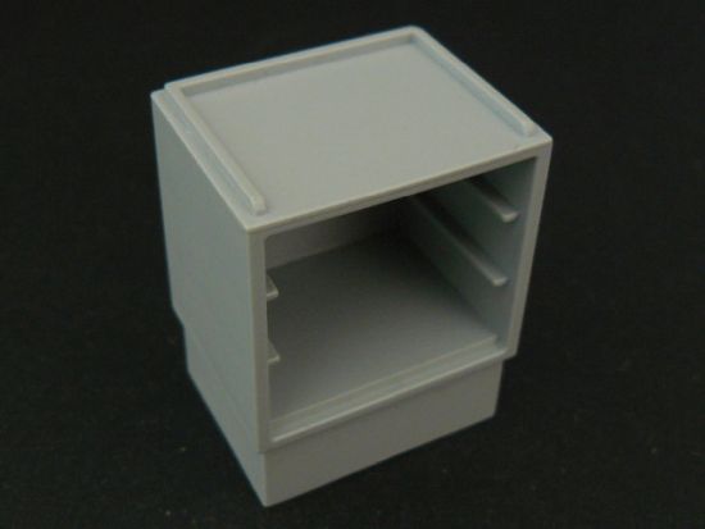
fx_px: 1039
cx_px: 352
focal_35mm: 51
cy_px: 264
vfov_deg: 28.6
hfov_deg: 37.5
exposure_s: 1
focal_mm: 6
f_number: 2.8
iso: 200
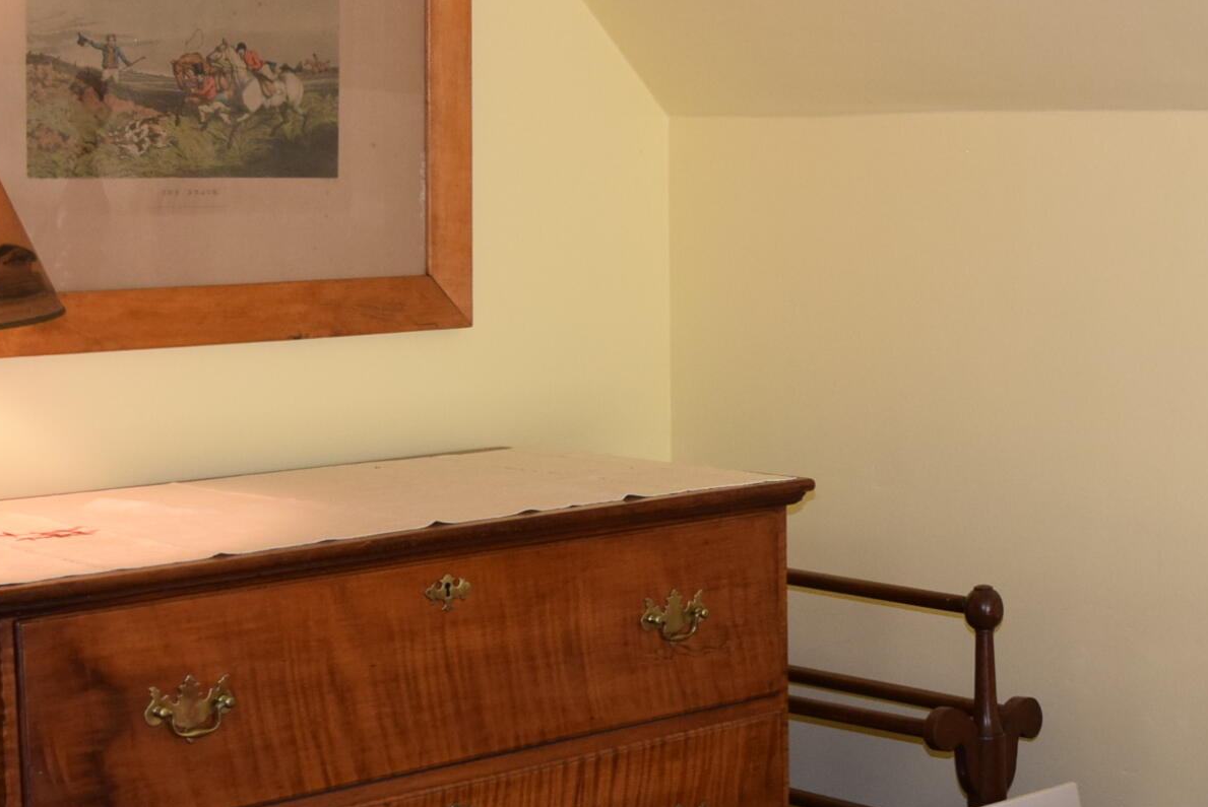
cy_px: 477
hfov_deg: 25.3
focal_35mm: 79
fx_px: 2662
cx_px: 873
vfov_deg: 17.2
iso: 800
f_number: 4.5
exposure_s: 1/80
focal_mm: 21
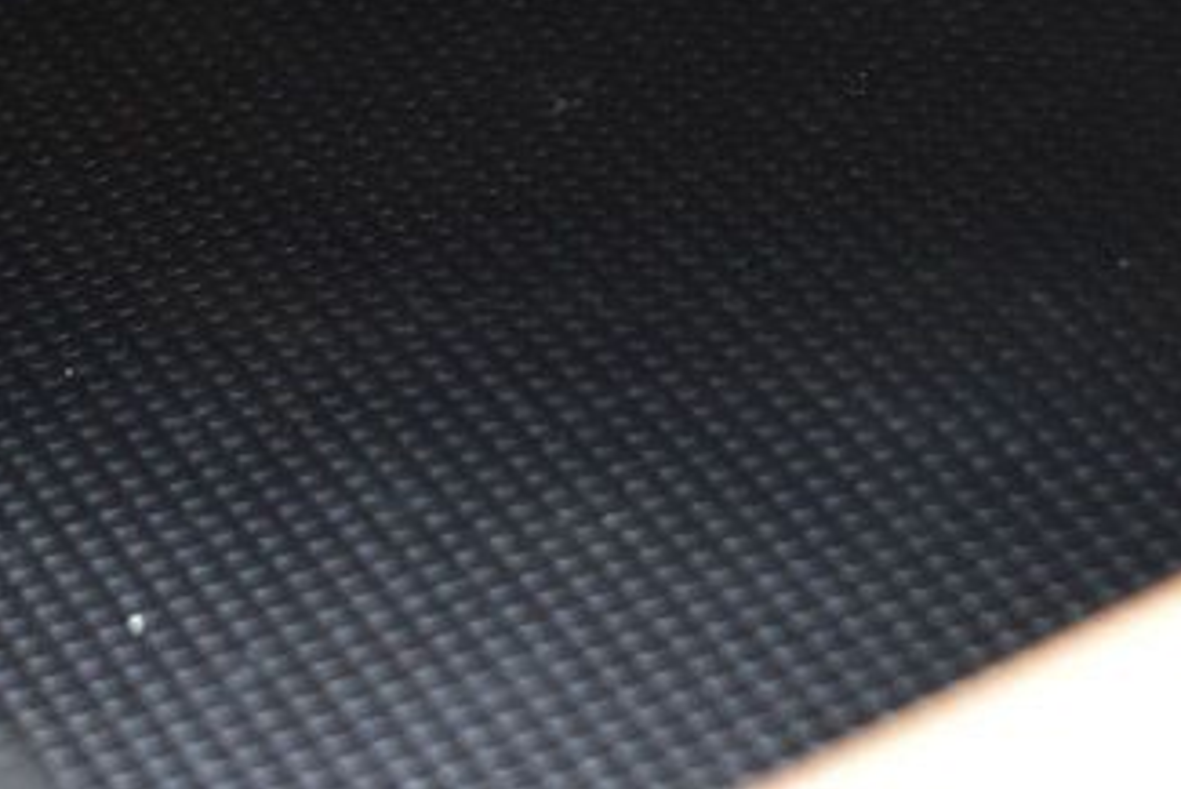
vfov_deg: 6.4
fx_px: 6976
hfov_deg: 9.6
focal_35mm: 213
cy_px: -407
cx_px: 1246
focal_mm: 45
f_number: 5.6
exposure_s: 1/15
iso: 1600
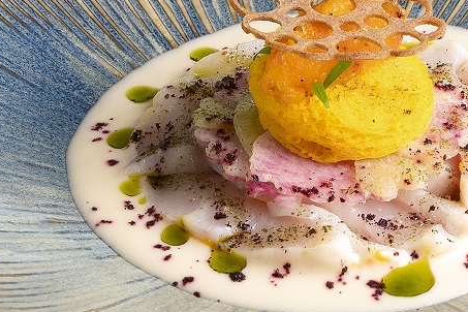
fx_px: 2158
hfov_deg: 12.4
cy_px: 89
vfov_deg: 8.3
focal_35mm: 166
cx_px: 300
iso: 100
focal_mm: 50
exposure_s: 1/5
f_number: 11
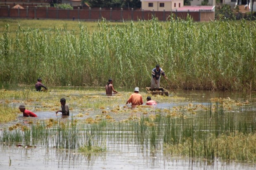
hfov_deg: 7.6
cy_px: 85
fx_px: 1918
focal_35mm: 270
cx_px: 128
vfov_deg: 5.1
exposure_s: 1/500
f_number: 5.6
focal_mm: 180
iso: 450
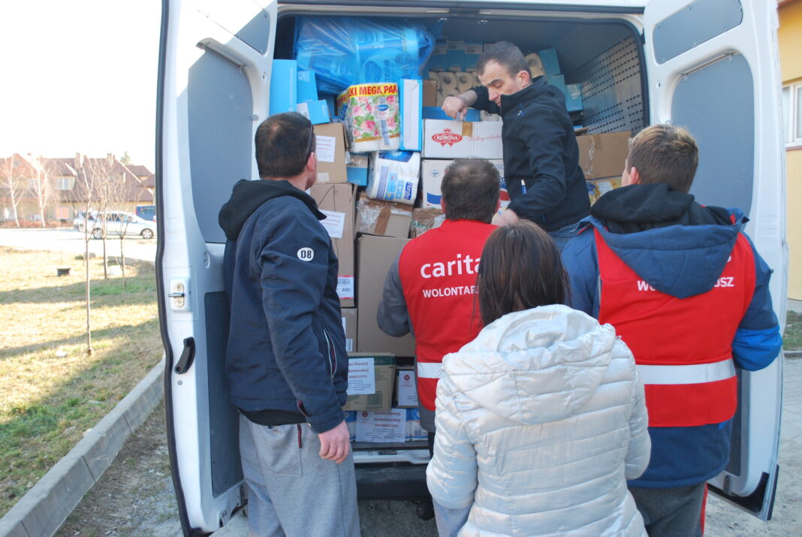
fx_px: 870
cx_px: 401
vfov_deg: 34.3
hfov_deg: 49.5
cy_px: 268
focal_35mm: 39
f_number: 5
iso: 200
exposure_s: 1/100
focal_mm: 26
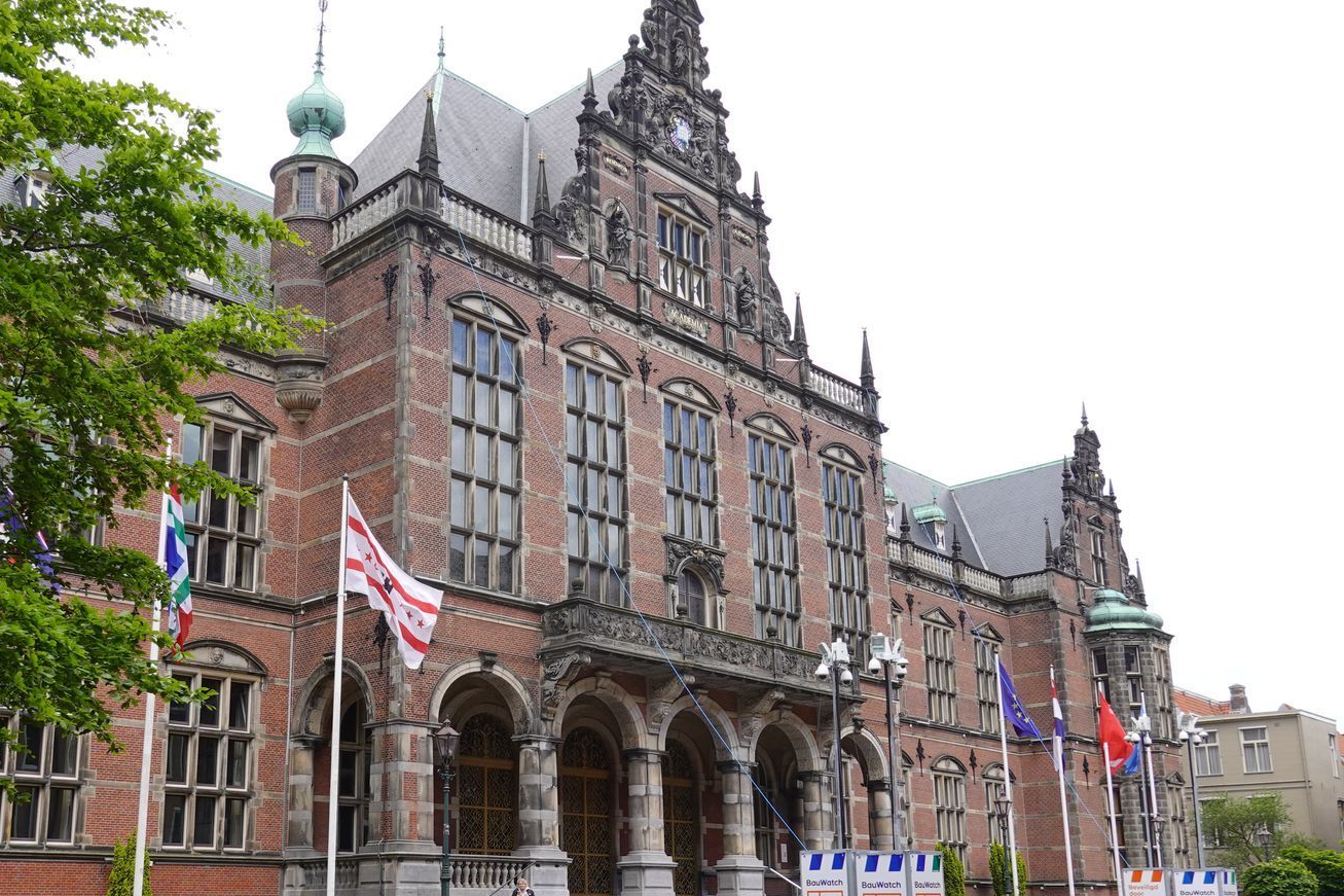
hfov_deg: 52.7
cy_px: 614
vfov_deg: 36.4
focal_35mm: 36
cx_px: 524
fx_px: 1344
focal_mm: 9
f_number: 5
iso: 100
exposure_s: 1/200
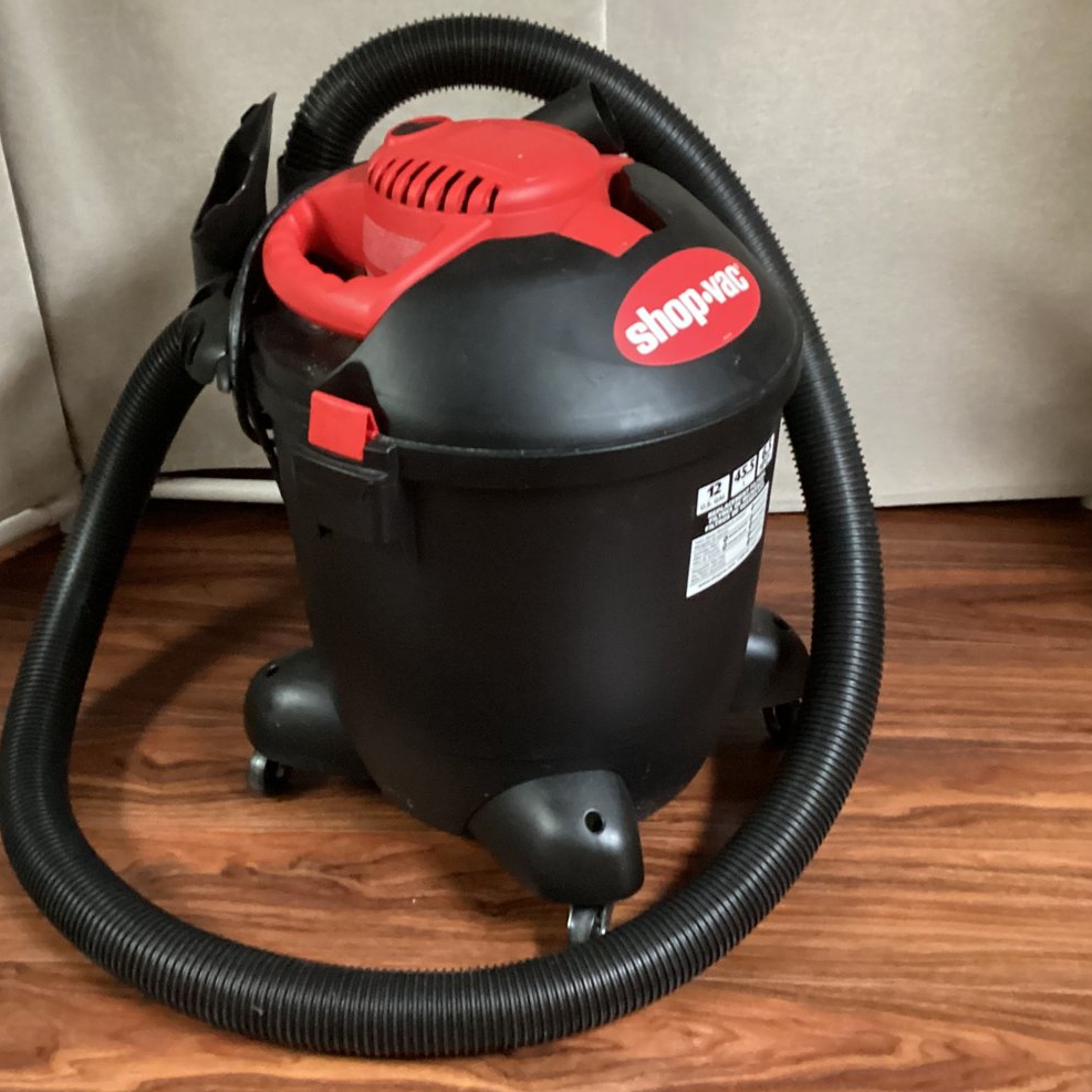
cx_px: 535
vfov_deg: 40.0
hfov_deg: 40.0
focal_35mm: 42
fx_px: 1499
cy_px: 534
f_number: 2.4
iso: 640
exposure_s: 1/17
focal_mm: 3.3
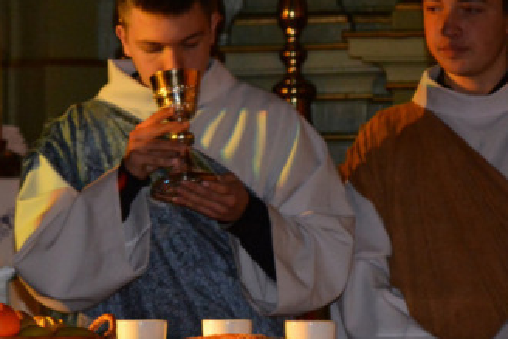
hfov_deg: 5.2
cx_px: 64
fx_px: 5534
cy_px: 87
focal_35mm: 392
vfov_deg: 3.5
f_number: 5.6
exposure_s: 1/40
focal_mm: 130
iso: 1600
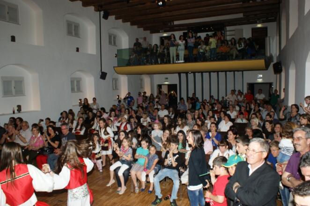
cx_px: 155
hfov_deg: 67.4
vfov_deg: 47.8
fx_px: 232
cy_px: 103
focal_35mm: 27
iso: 400
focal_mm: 18
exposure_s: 1/60
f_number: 5.6
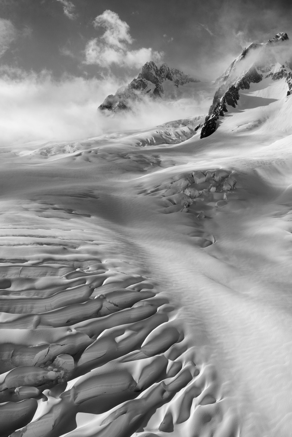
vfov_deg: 53.1
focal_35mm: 36
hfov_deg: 36.9
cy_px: 218
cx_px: 146
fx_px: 438
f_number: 11
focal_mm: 36
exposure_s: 1/1250
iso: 500
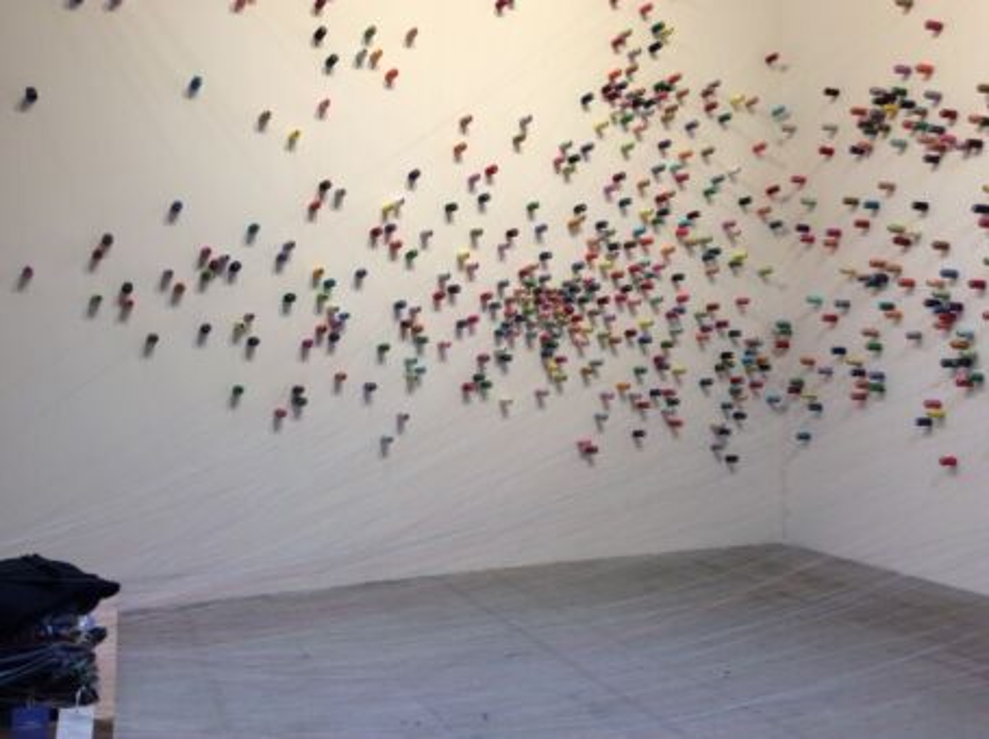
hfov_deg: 56.9
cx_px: 494
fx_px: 913
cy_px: 370
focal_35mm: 32
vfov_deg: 44.1
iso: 40
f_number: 2.4
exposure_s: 1/24
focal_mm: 3.3
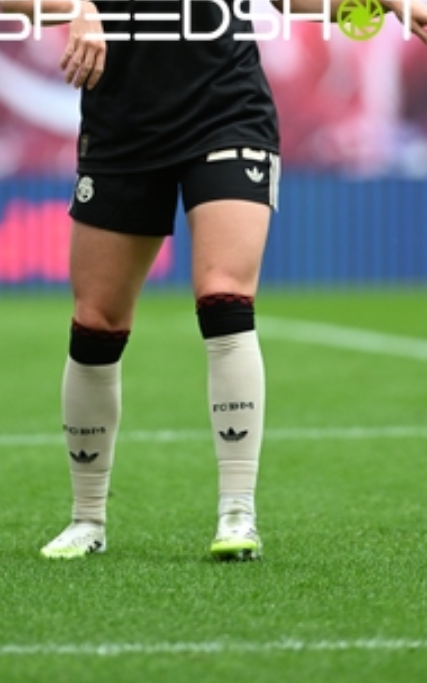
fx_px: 11228
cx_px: 209
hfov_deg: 2.2
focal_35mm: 603
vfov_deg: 3.5
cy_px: 18
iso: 1000
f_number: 3.2
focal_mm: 300
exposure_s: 1/2500
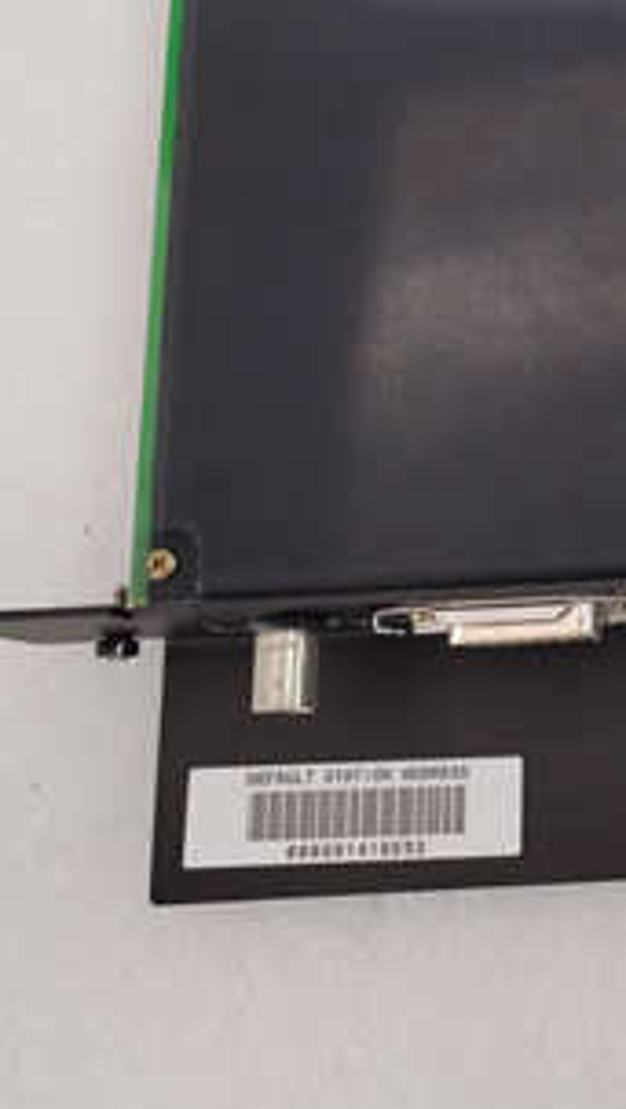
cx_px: 919
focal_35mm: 56
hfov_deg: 19.1
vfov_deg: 36.6
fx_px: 1648
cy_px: 318
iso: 320
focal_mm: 4.75
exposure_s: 1/33.3
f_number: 1.8
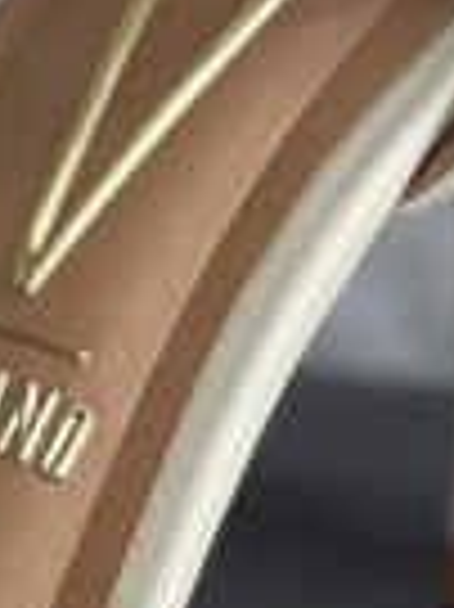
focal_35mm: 534
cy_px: -322
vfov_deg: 3.7
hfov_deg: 2.8
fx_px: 9353
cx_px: -679
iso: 125
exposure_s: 1/60
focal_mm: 9
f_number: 2.8
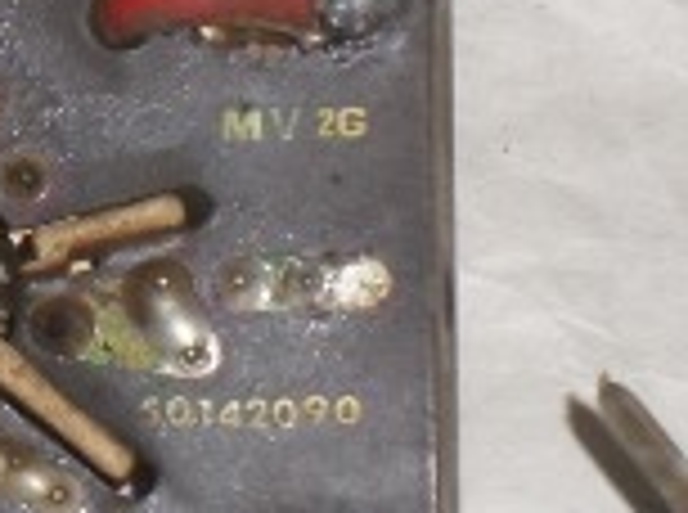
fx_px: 8150
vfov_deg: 3.6
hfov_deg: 4.8
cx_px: -54
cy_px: 189
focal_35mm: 411
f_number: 16.4
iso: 320
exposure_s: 1/60
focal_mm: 25
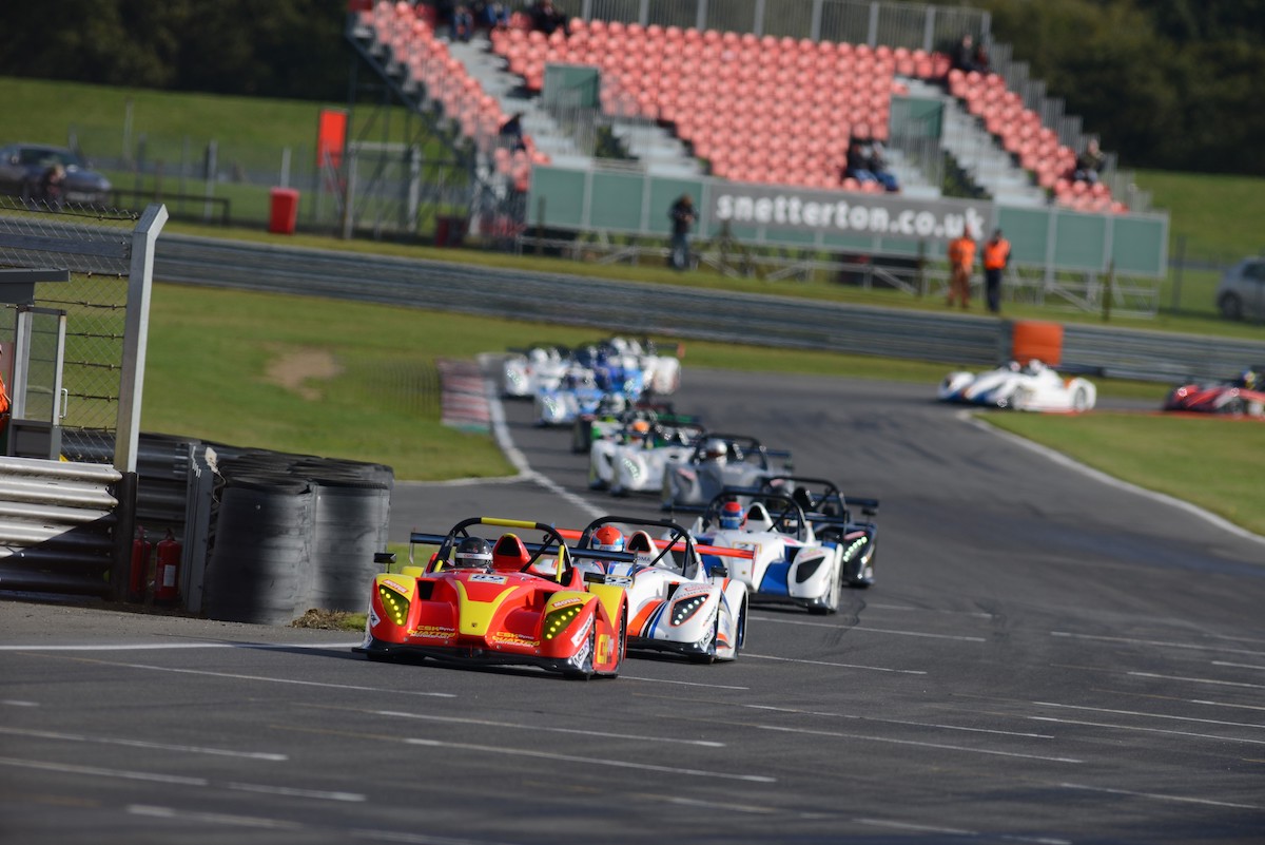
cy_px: 422
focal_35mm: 600
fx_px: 21090
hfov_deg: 3.4
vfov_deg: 2.3
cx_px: 632
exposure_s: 1/1600
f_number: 5.6
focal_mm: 600
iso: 200
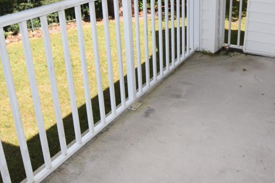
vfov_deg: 35.5
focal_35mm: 36
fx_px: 275
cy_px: 33
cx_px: 207
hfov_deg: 50.9
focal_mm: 10
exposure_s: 1/160
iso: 100
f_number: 6.3
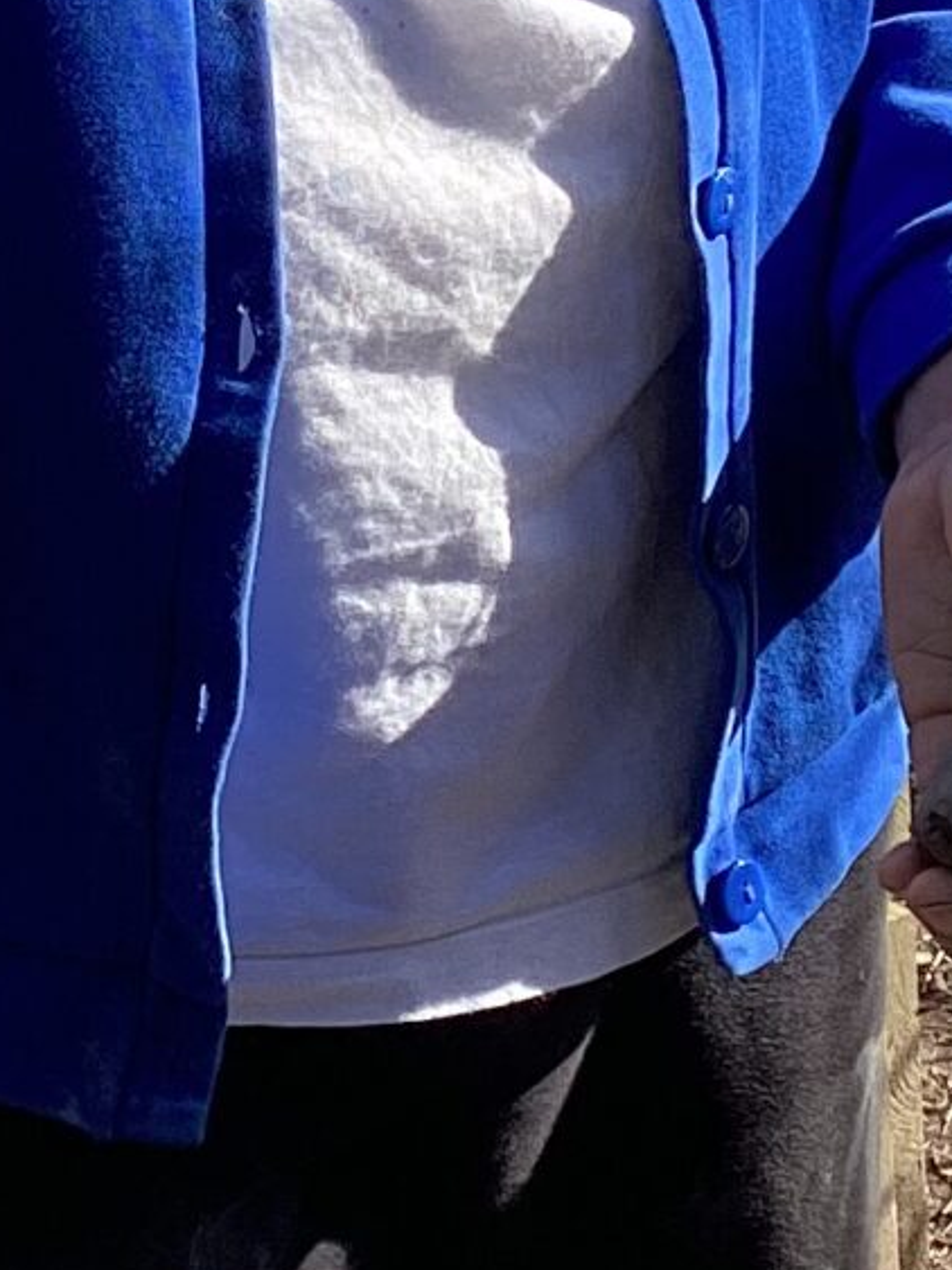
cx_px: 117
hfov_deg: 10.5
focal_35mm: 141
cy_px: 111
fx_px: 5172
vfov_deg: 13.9
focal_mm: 3.3
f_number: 2.4
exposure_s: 1/305
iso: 25
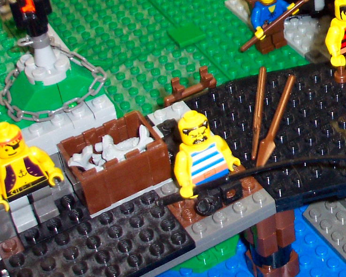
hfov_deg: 22.1
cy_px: 40
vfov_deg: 18.9
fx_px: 819
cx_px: 414
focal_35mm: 80
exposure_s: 1/30
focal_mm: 7.5
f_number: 2.8
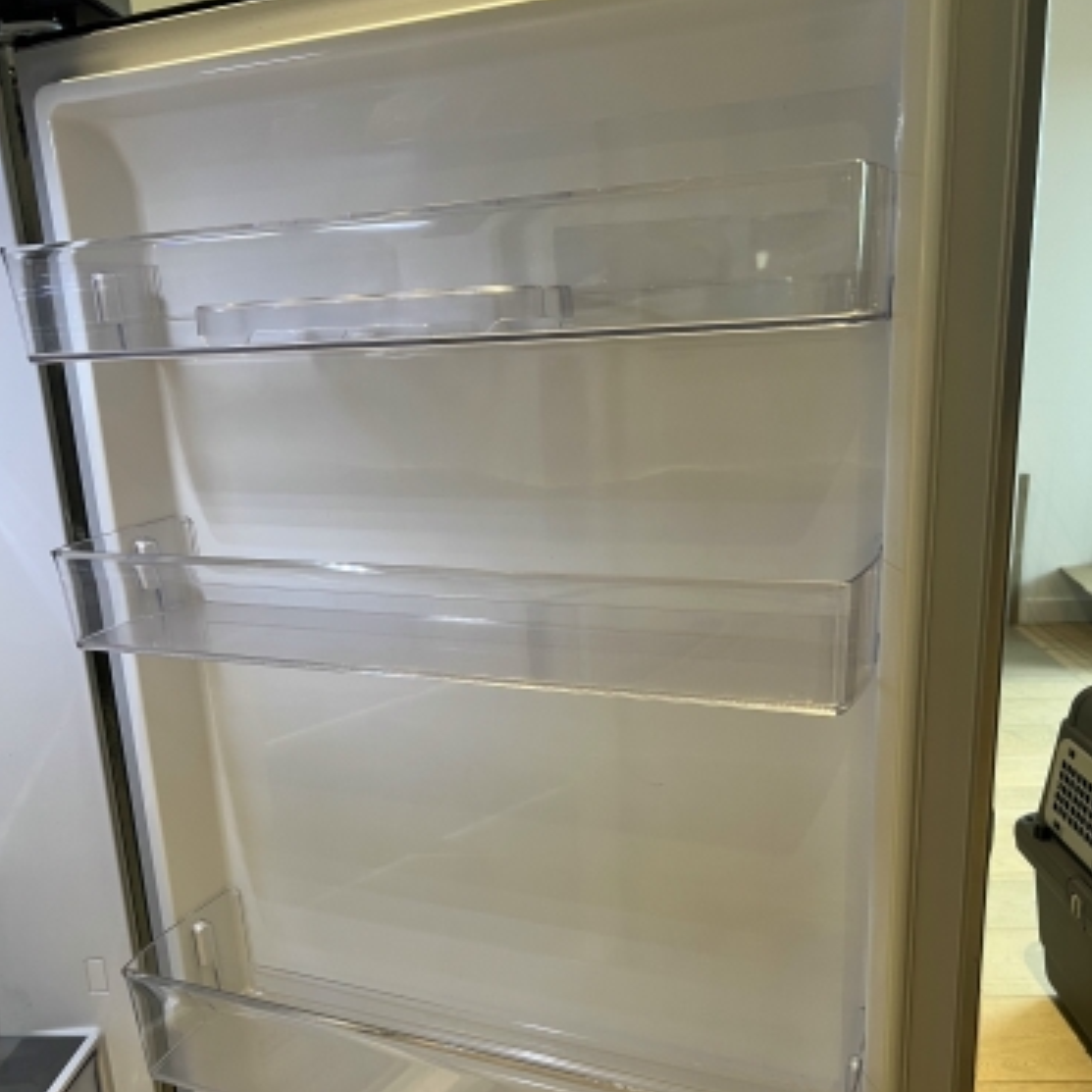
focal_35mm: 31
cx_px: 543
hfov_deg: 52.5
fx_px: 1106
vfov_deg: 52.2
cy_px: 648
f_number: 1.5
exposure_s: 1/50
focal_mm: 5.7
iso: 64
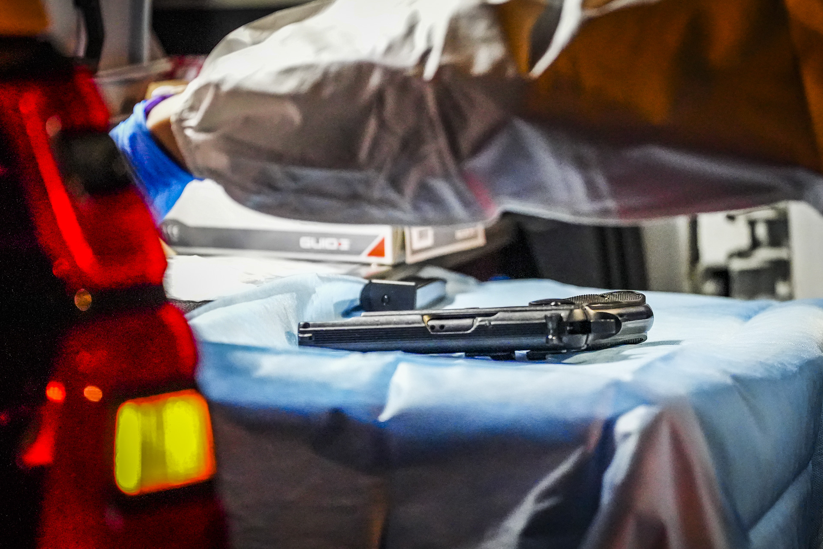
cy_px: 274
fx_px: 4503
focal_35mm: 197
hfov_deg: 10.4
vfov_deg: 7.0
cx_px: 412
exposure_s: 1/200
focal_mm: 197
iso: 10000
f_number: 2.8
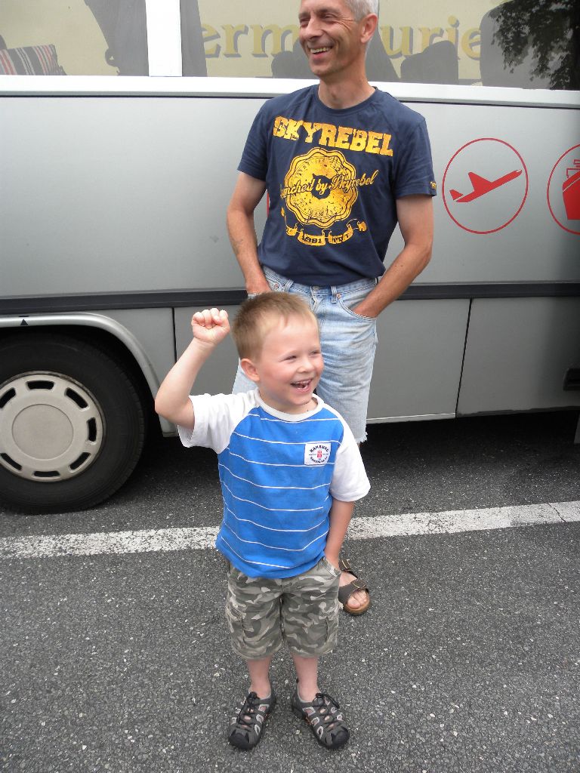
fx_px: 648
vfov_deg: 61.7
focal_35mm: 29
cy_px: 386
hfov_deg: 48.2
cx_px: 290
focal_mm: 5.2
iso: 65
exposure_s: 1/71
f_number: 2.8
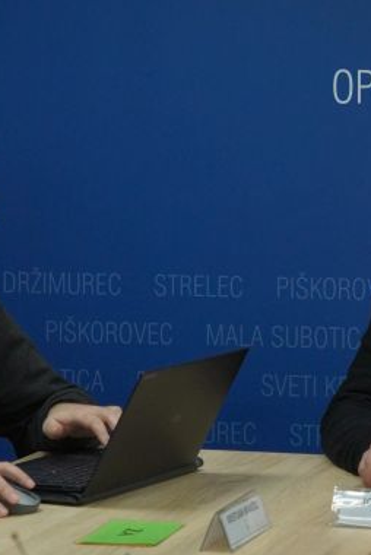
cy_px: 206
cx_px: 394
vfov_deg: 13.5
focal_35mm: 152
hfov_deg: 9.0
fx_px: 2350
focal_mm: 39
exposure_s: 1/400
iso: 1250
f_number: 3.5
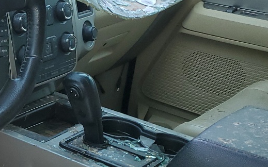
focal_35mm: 85
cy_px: 166
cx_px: -73
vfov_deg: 15.1
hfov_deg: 22.1
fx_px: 621
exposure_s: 1/120
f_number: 1.5
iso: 64
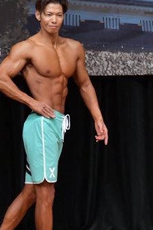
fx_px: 3852
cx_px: 34
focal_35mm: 603
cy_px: 109
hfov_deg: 2.3
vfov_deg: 3.4
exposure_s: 1/400
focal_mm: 170
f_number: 5.6
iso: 5000
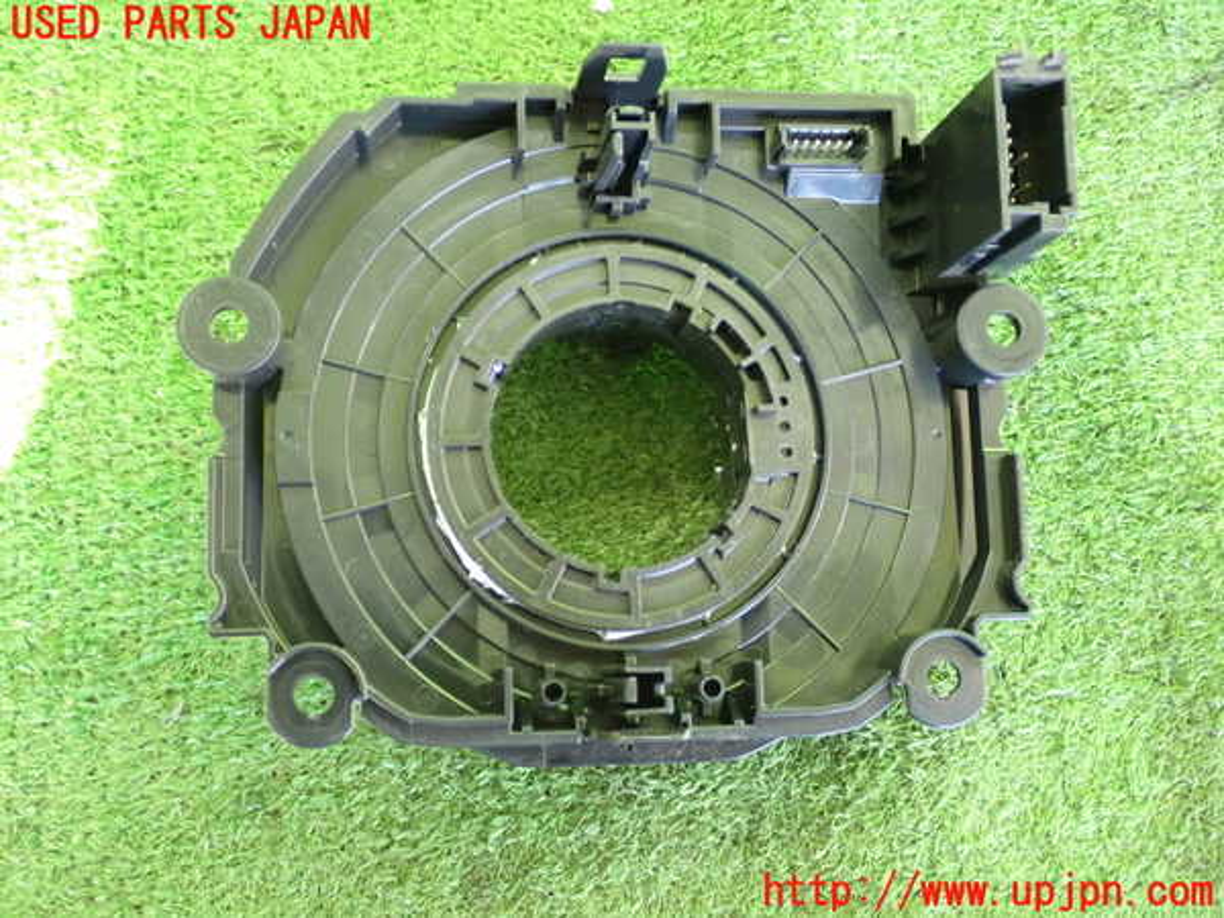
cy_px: 459
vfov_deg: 35.1
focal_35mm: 41
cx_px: 612
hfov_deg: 45.8
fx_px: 1450
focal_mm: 7.31
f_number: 2.8
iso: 640
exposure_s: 1/40
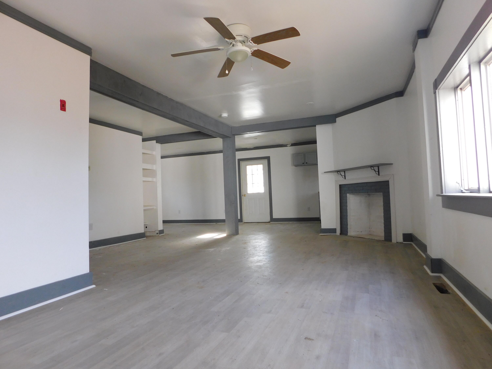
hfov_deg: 73.9
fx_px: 327
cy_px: 184
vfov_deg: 58.9
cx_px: 246
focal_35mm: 23
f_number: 3
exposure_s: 1/30
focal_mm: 4
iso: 160
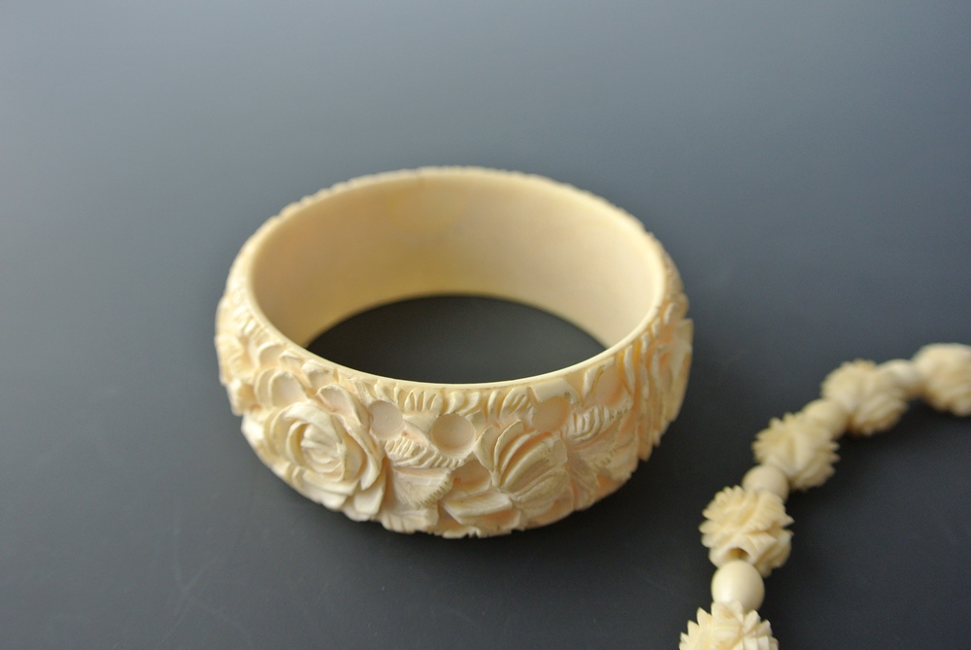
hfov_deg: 58.7
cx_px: 486
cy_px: 325
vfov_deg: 41.2
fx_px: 864
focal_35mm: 32
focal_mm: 12.2
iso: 280
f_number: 3.8
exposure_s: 1/125
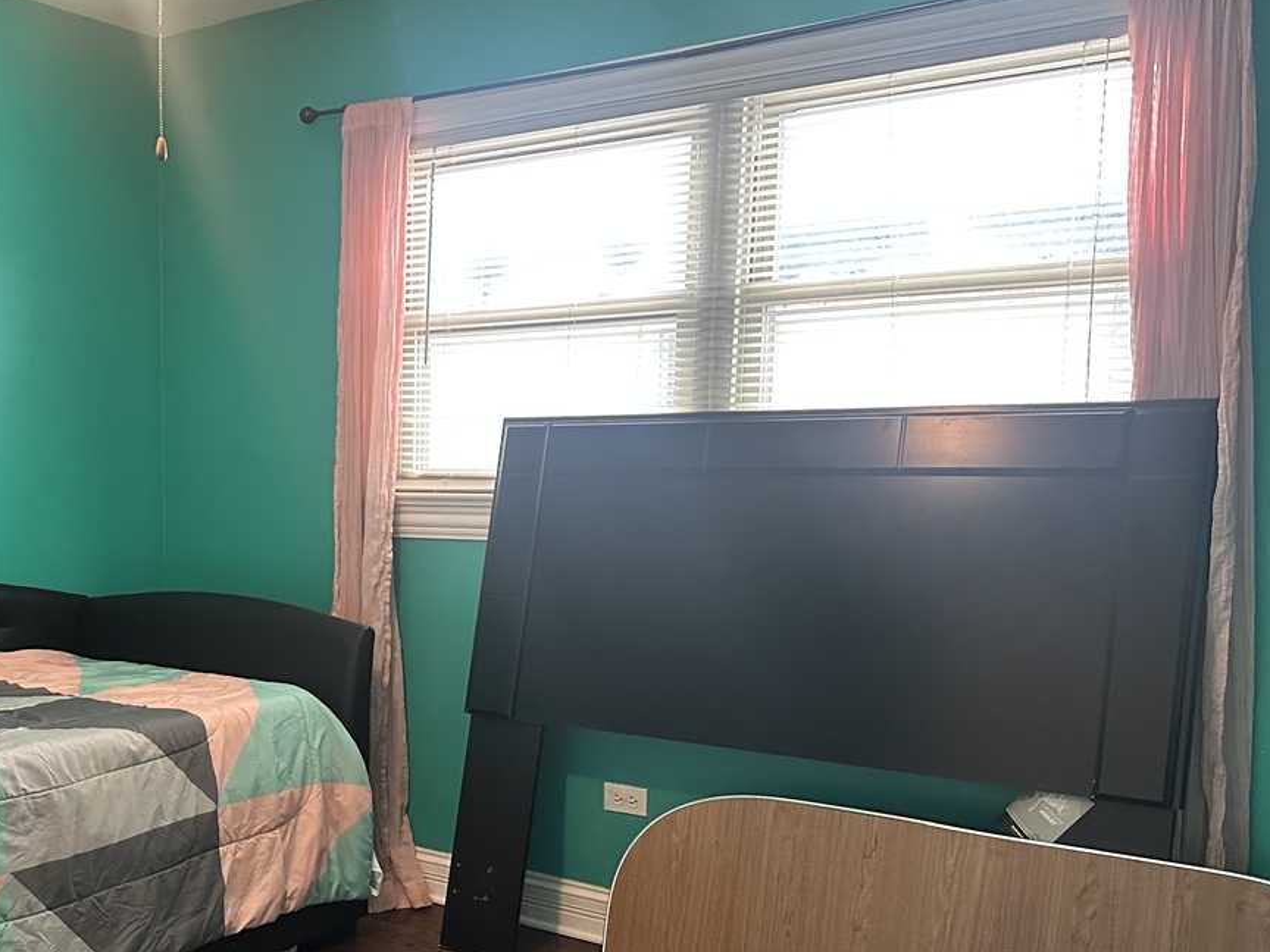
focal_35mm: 40
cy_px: 620
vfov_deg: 35.7
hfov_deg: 45.0
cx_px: 297
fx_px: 1468
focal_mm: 6.86
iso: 640
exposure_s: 1/60
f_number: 1.78
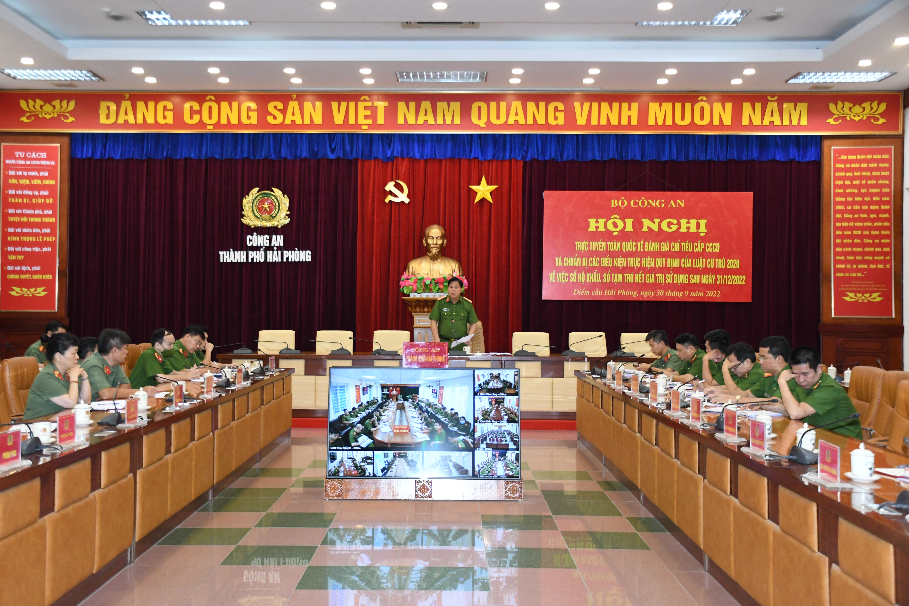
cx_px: 454
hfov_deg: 47.9
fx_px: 1023
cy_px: 303
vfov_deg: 33.0
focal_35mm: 40
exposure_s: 1/200
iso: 2500
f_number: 4
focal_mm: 27
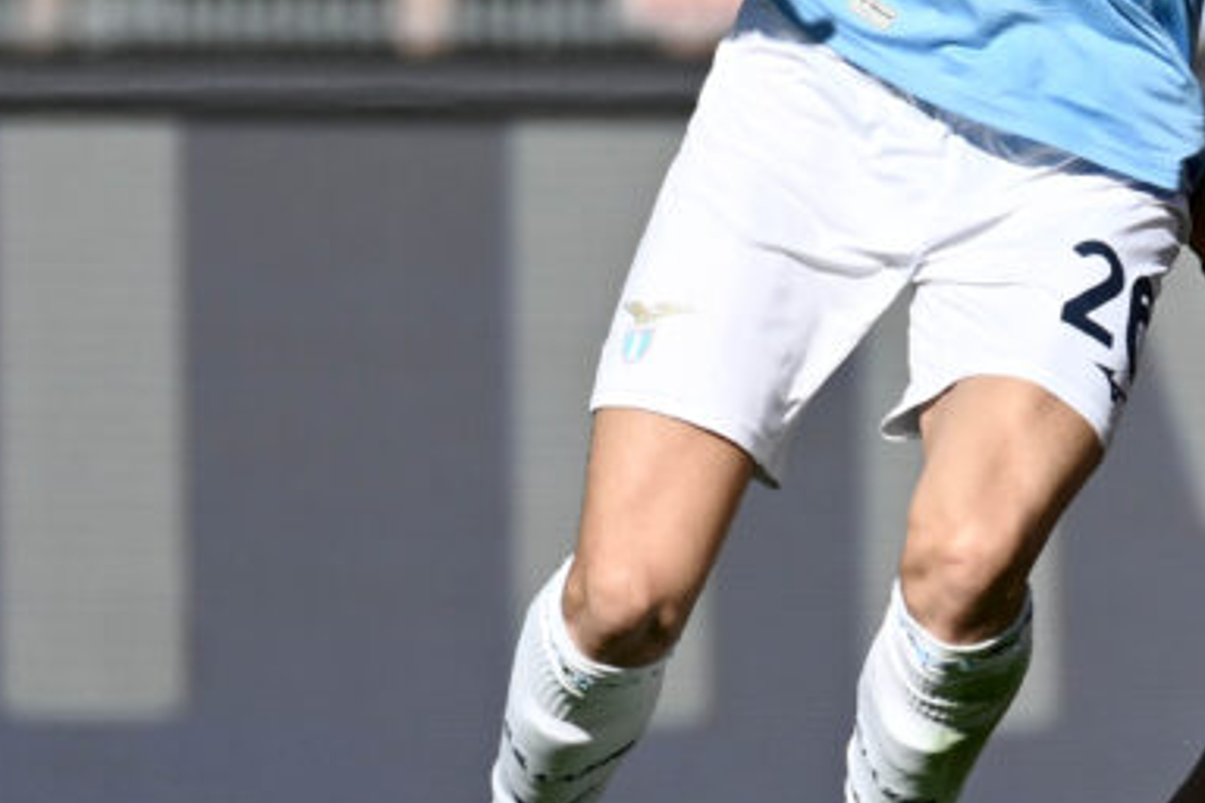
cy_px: 129
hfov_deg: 1.3
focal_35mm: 1600
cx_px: 1585
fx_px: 53551
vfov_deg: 0.9
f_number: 4.5
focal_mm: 400
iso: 100
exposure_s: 1/1000
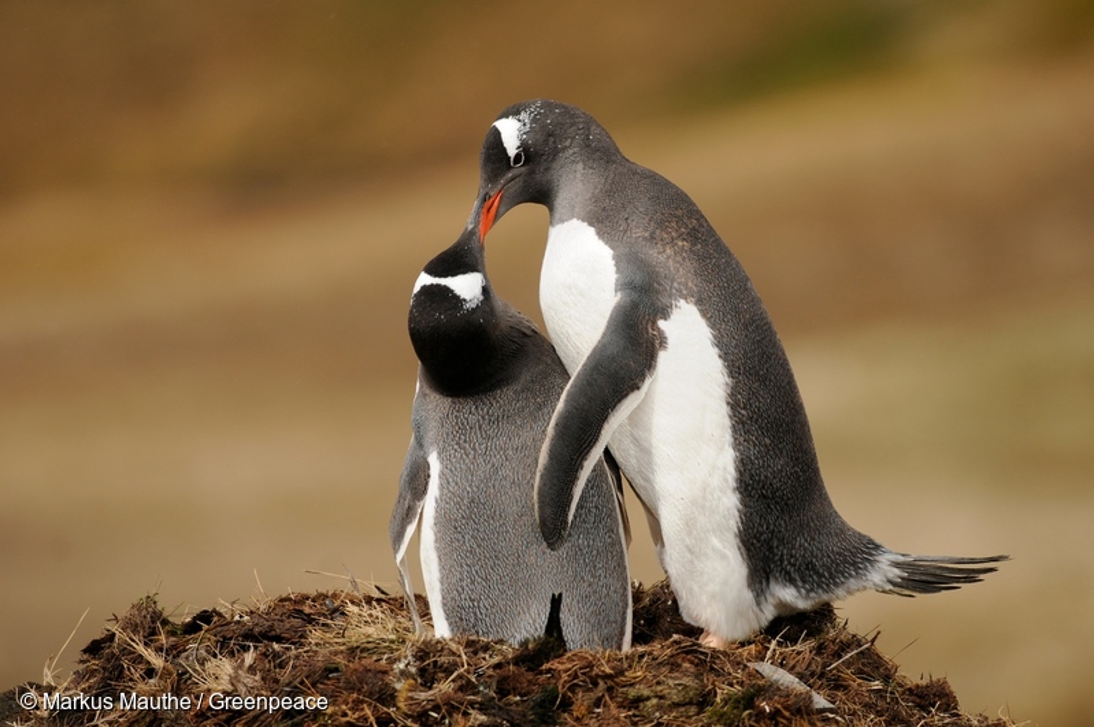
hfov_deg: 3.9
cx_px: 547
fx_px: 15938
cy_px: 364
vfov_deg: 2.6
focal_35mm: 525
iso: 200
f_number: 4.5
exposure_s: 1/1250
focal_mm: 350
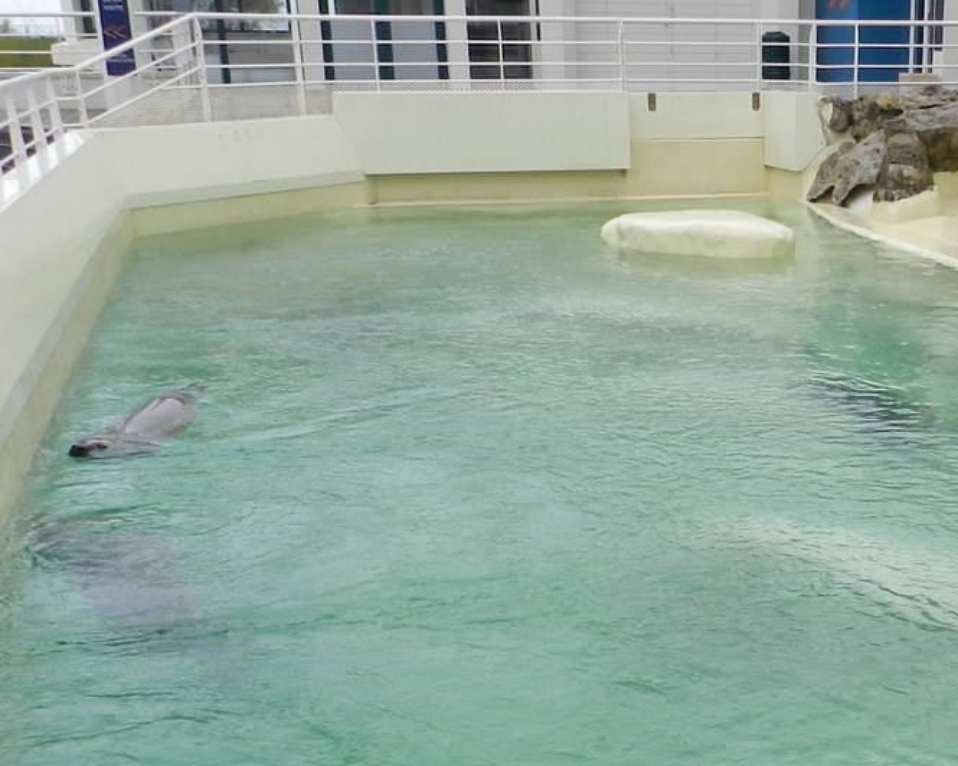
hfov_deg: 33.5
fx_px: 1531
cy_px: 572
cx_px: 795
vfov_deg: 27.7
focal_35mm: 54
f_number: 3.4
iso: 160
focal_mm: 4
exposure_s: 1/200
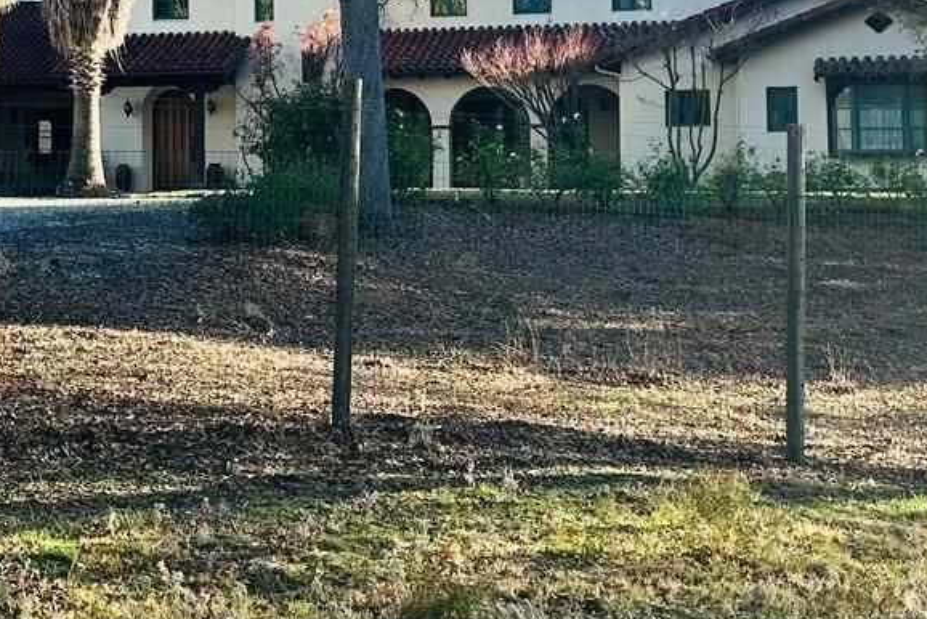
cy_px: 53
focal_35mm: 87
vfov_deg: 15.5
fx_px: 2241
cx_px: 172
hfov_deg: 23.0
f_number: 1.78
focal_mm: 6.86
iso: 80
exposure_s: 1/1241
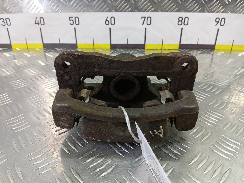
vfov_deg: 58.9
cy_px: 92
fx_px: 162
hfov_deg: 73.9
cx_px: 122
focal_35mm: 23
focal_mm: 4.11
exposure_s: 1/50
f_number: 1.6
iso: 187
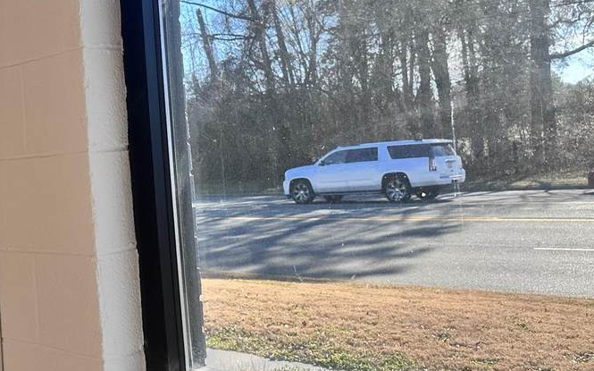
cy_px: 137
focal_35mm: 49
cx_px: 63
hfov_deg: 38.4
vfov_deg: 26.2
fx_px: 793
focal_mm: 6.86
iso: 80
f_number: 1.78
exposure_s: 1/797
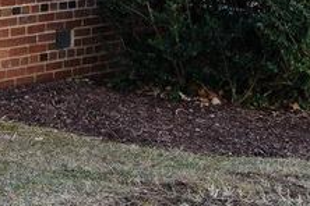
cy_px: -395
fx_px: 1283
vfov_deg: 8.0
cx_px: -59
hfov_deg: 13.4
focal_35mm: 149
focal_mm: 15.1
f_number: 8
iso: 125
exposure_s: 1/60
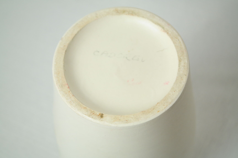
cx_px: 119
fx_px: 509
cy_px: 79
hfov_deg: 26.3
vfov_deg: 17.7
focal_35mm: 77
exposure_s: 1/25
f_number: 9
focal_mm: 50
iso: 400
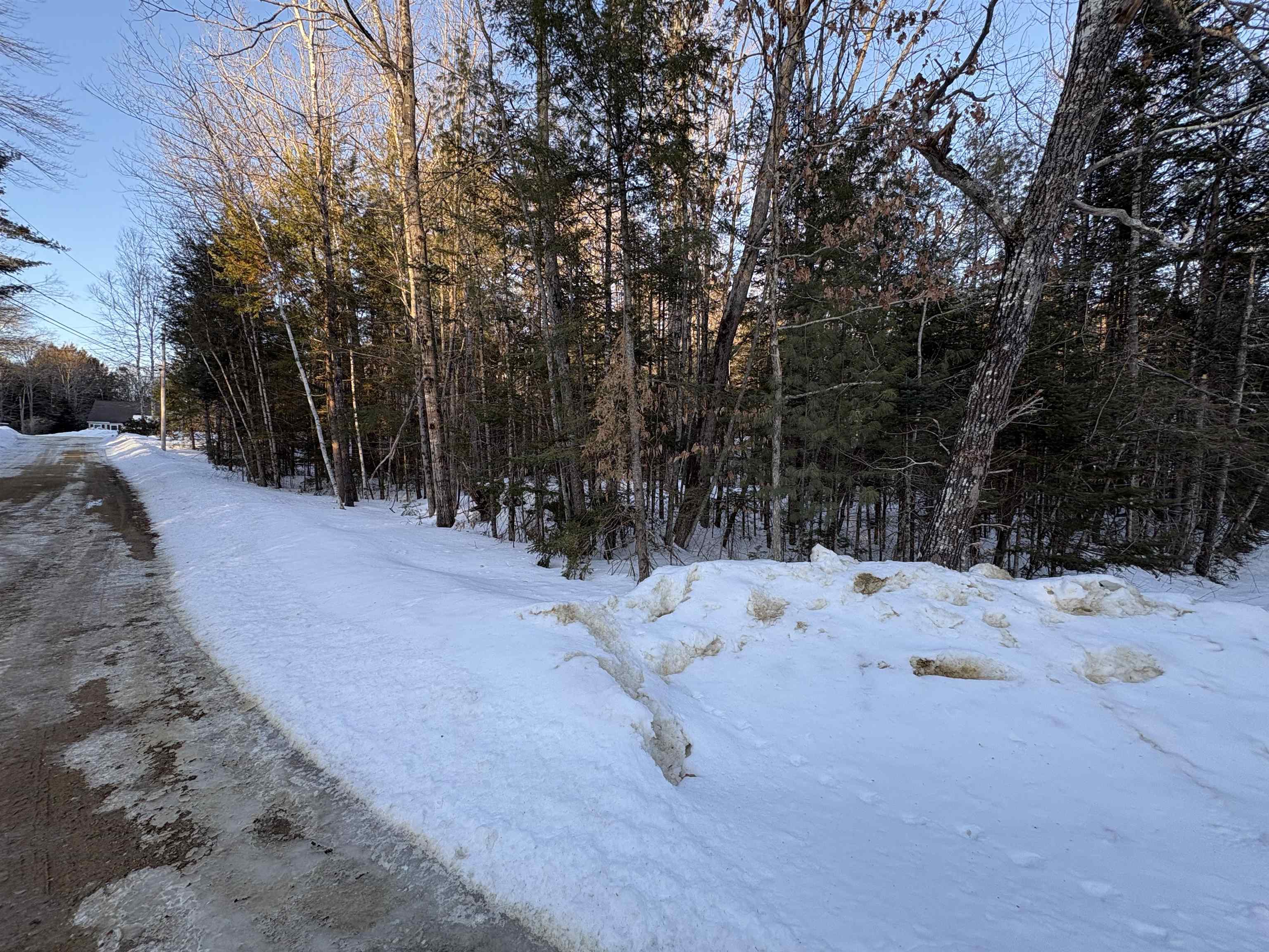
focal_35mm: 14
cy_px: 476
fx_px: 513
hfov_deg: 102.1
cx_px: 634
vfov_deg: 85.7
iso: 40
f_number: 2.2
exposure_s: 1/137
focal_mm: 2.22
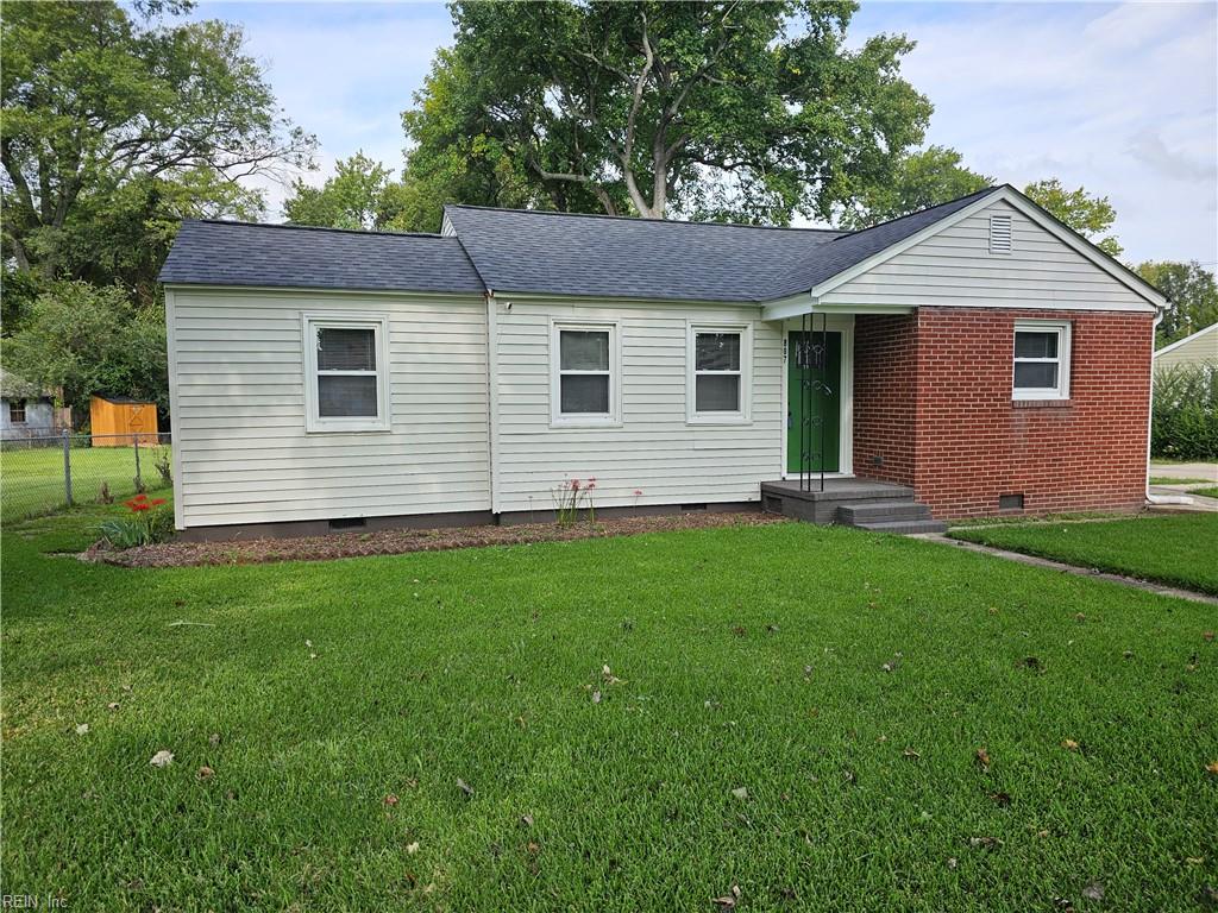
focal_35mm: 23
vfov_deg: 58.9
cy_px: 456
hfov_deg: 73.9
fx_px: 809
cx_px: 609
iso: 10
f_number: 1.7
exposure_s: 1/310
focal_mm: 6.3
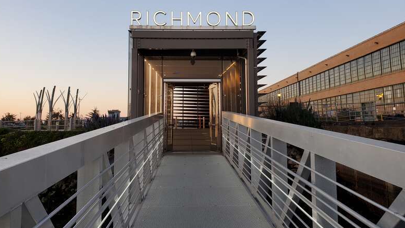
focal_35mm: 29
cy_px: 84
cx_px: 201
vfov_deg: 39.9
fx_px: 312
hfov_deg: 66.0
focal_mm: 4.3
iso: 64
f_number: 2.4
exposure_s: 1/120
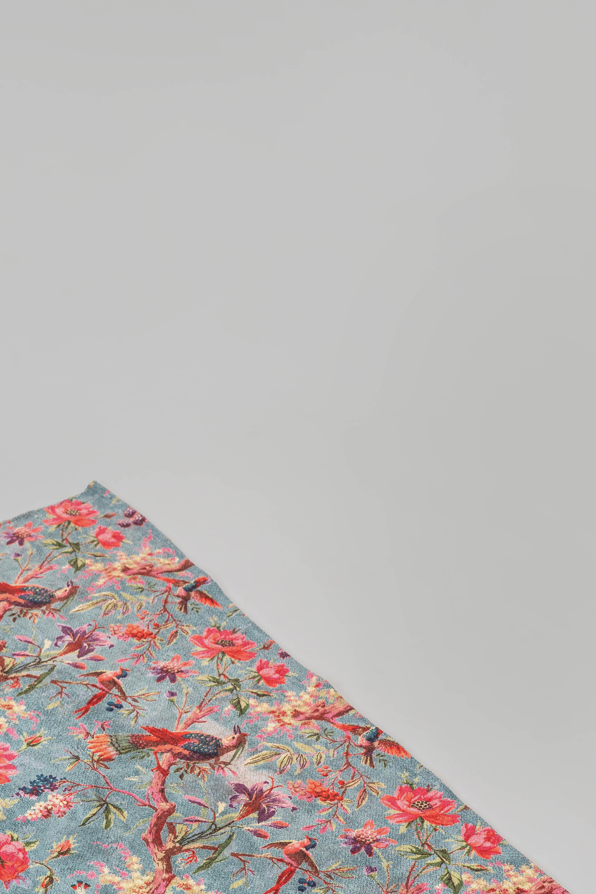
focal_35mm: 69
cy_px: 556
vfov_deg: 29.1
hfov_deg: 19.5
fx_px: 1714
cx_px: 96
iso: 250
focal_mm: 37
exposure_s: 1/160
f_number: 4.5
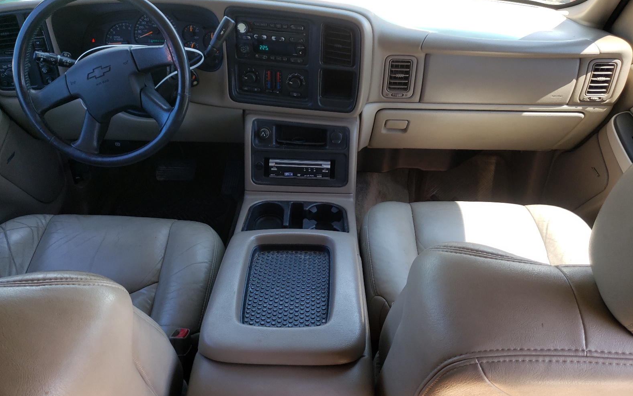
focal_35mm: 28
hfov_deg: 66.5
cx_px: 315
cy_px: 175
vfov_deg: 44.5
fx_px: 483
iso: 50
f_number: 1.5
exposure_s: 1/120
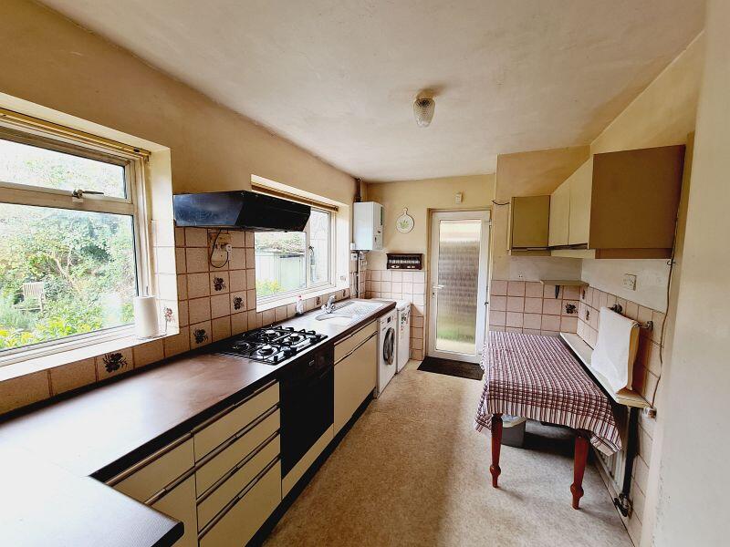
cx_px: 365
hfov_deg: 106.2
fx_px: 274
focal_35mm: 13
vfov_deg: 89.9
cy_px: 274
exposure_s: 1/50
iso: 80
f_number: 2.2
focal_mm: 2.2
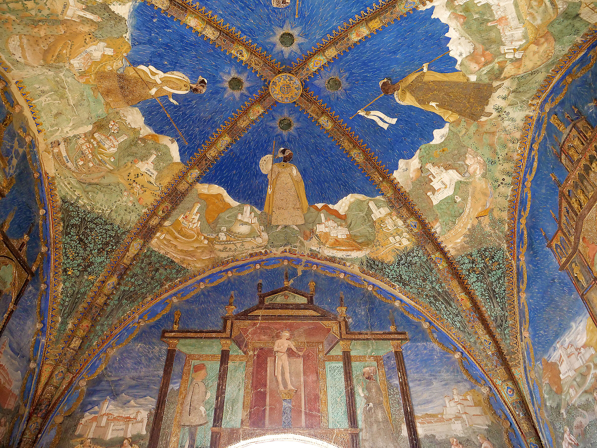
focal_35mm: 24
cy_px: 224
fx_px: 414
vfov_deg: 56.8
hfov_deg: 71.6
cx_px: 298
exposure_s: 1/60
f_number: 2.8
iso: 2000
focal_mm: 12
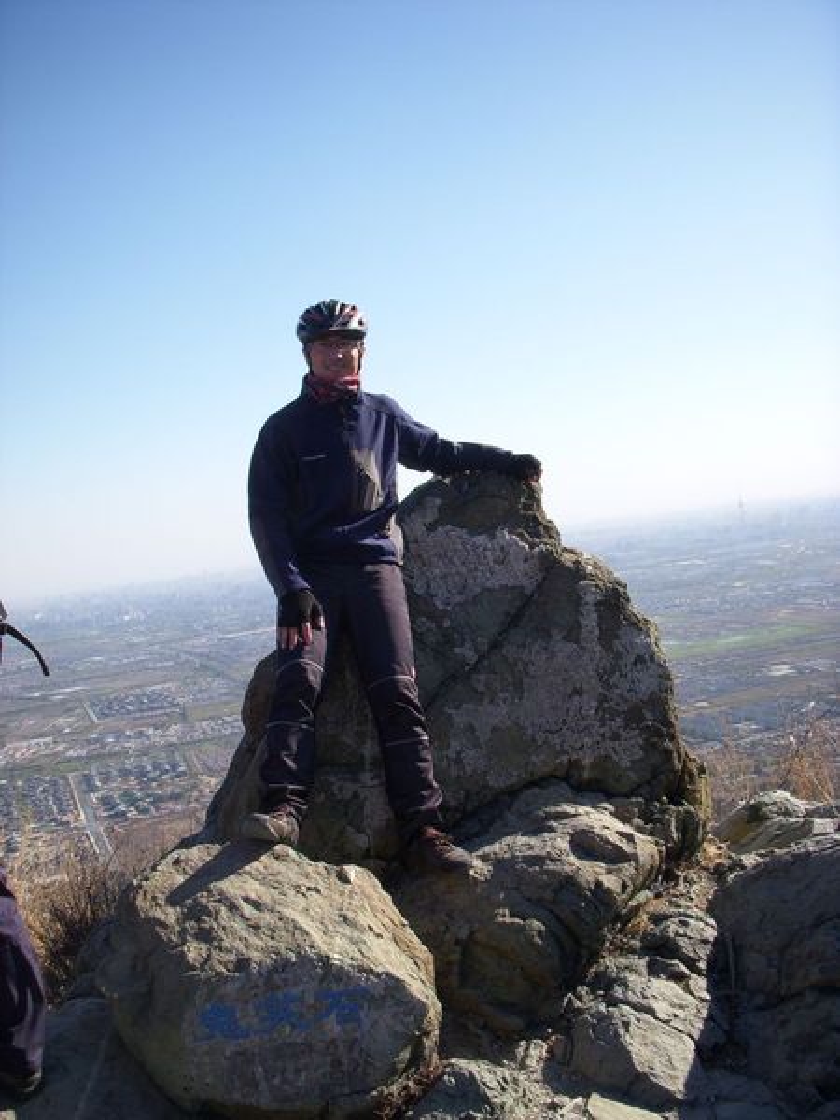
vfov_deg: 49.0
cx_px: 420
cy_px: 560
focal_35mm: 38
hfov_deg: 37.7
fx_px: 1229
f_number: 3.3
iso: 100
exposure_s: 1/800
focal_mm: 6.3
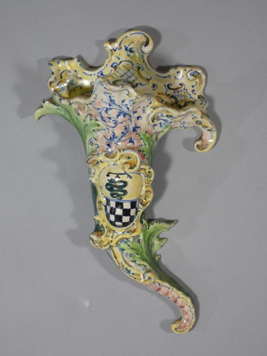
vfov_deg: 22.5
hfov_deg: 17.0
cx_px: 134
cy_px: 178
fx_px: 895
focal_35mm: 87
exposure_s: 1/80
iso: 250
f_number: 4.6
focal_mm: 15.6
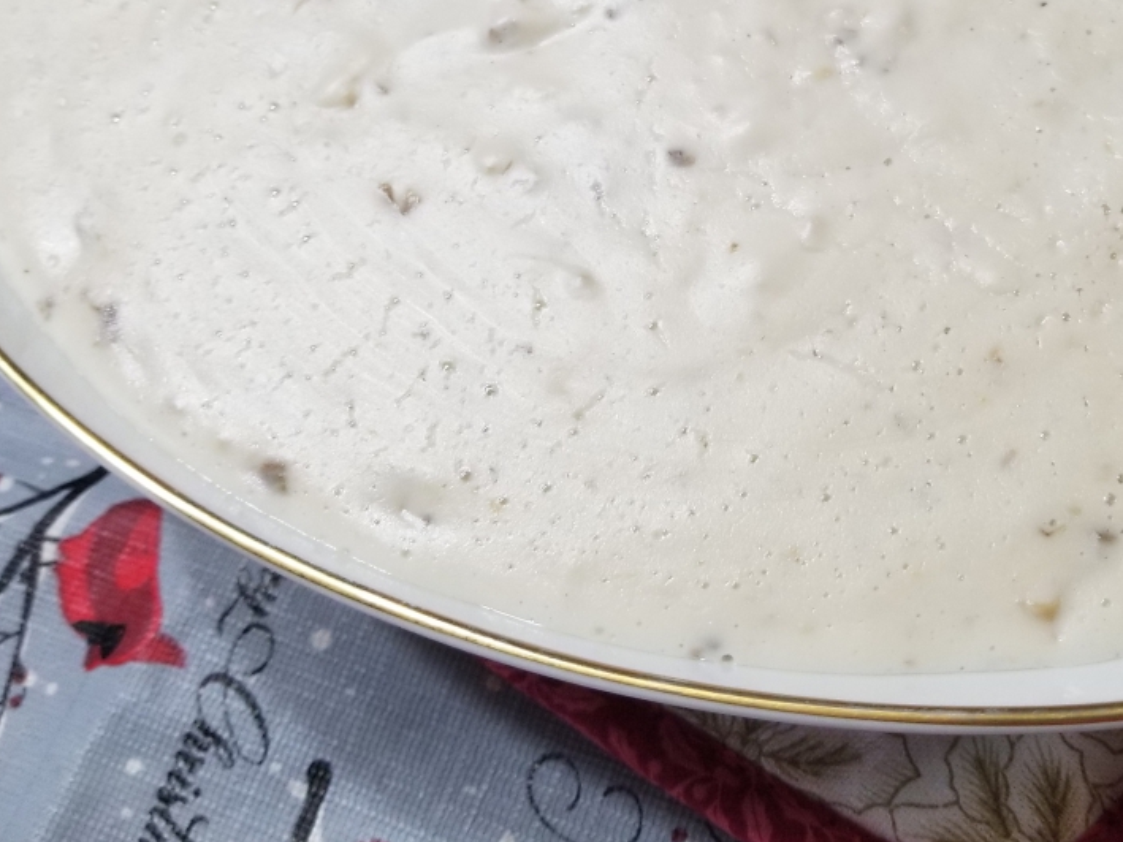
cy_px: 146
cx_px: 775
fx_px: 1428
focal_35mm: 44
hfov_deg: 42.2
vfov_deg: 31.8
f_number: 1.7
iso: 160
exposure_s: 1/60
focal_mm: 4.25
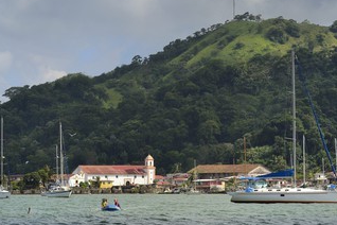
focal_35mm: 161
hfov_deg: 12.8
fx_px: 1507
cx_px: 165
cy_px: 116
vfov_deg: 8.5
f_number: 11
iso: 200
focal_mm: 122
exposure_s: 1/400
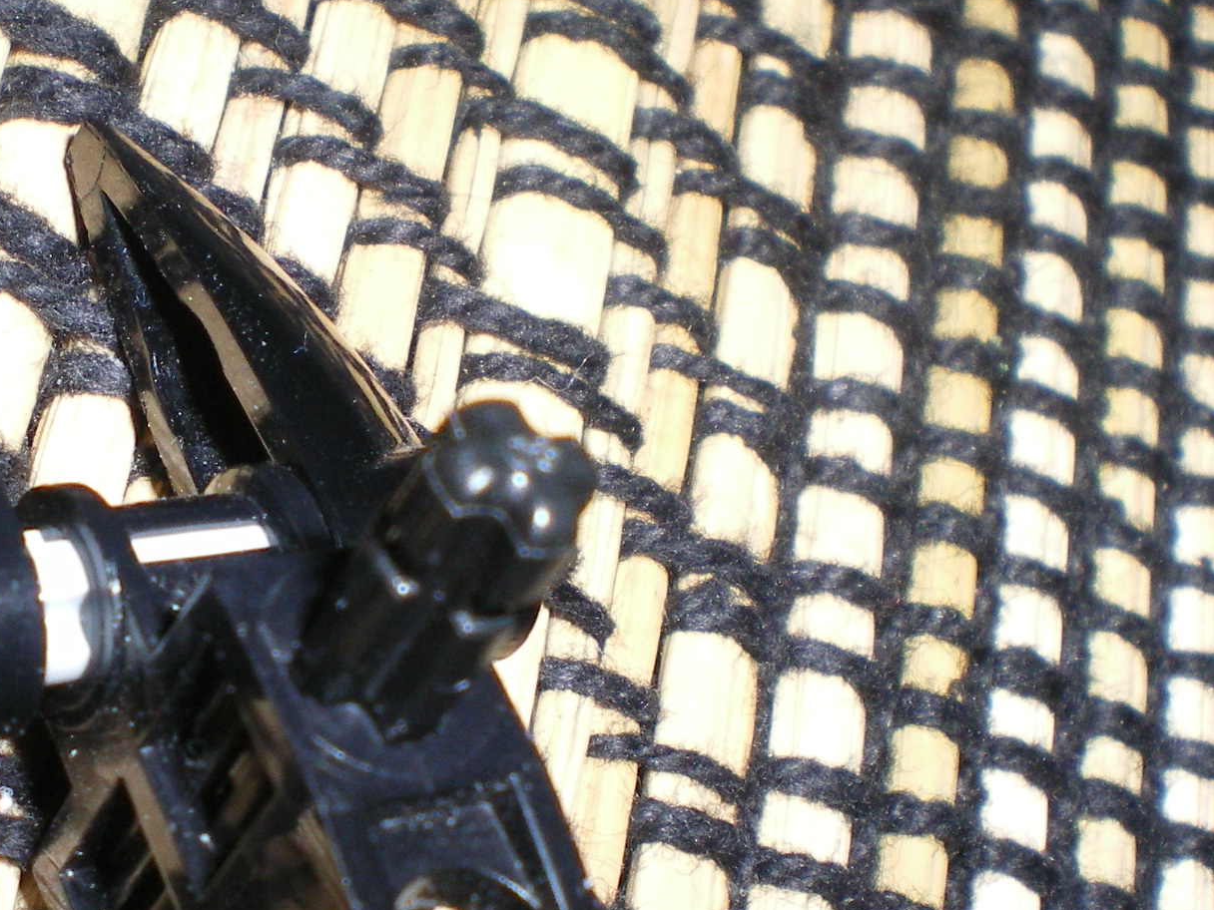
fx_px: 2525
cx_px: 258
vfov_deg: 20.4
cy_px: 437
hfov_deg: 26.6
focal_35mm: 72
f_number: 4.6
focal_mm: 6.3
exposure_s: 1/50
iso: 200
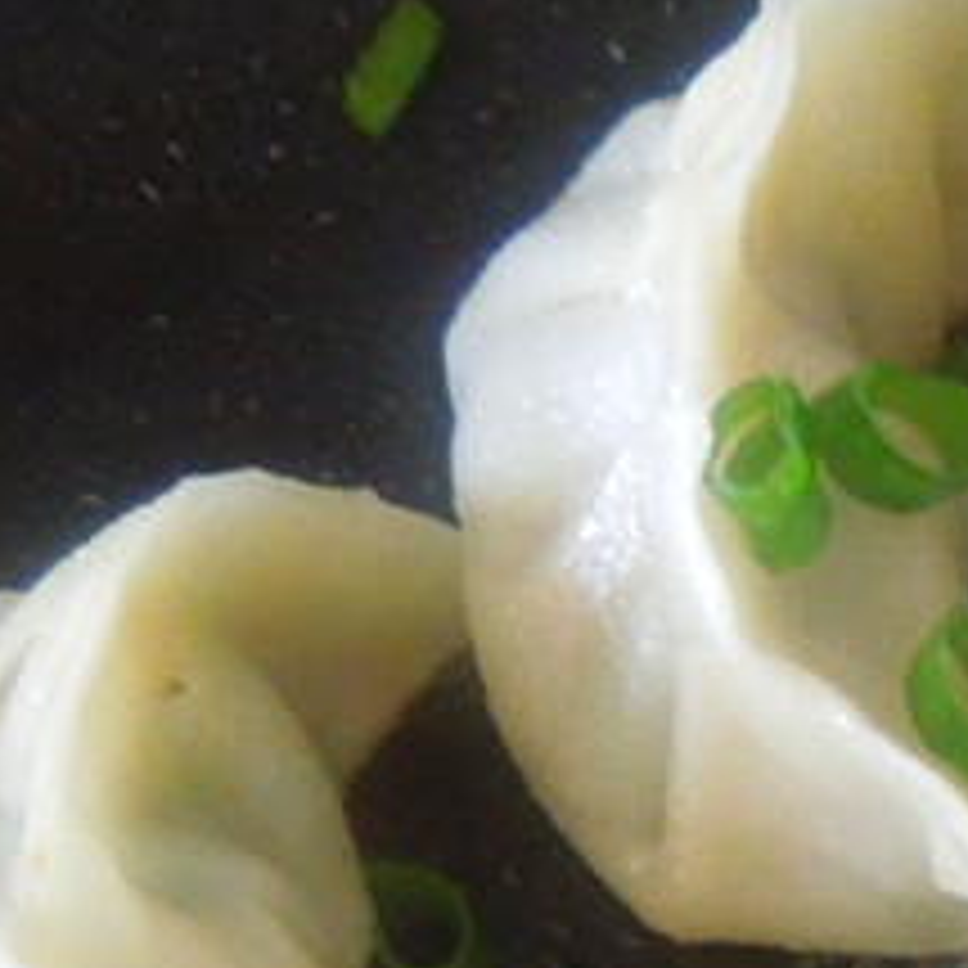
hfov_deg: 14.9
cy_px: 1778
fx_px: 3512
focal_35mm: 111
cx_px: 1333
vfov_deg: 13.9
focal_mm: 4.5
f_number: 3.3
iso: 800
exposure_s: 1/25
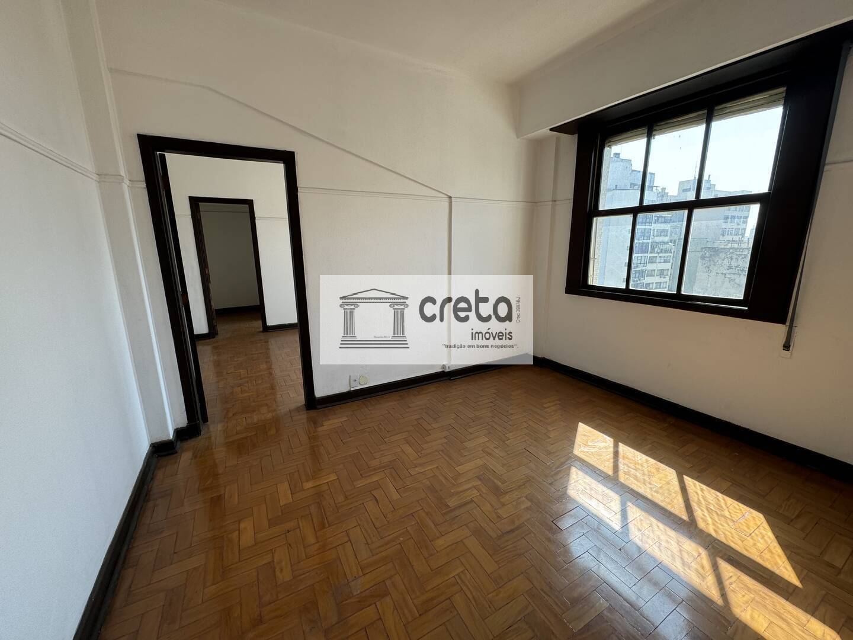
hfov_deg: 102.1
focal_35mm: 14
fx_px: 345
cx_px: 426
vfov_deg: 85.7
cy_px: 320
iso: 40
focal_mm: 2.22
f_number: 2.2
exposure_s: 1/137
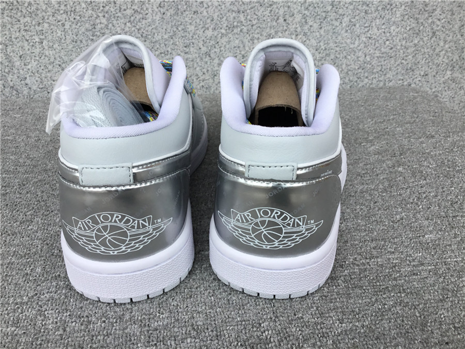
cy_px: 174
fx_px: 416
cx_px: 232
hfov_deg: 58.4
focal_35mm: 31
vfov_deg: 45.4
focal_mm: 3.3
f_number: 2.4
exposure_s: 1/265
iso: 25
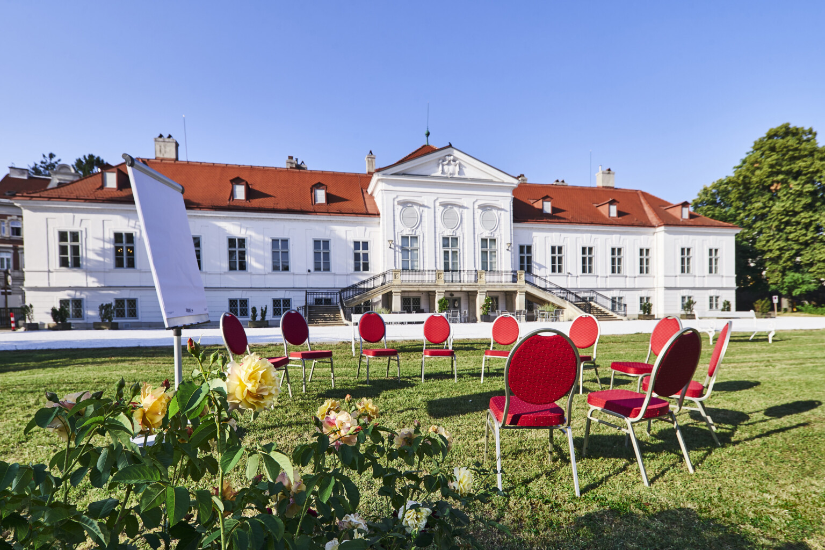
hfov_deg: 93.3
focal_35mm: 17
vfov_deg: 70.4
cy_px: 275
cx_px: 412
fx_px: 390
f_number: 11
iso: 100
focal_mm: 17
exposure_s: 1/100
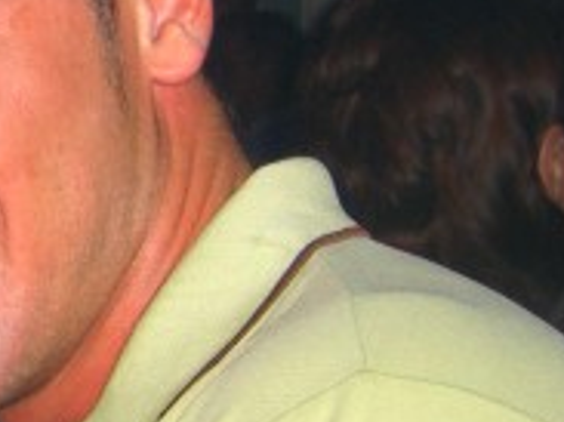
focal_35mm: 166
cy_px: 323
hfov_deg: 11.5
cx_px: -262
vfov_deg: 8.9
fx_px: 2703
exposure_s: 1/60
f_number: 2.8
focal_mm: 7.9
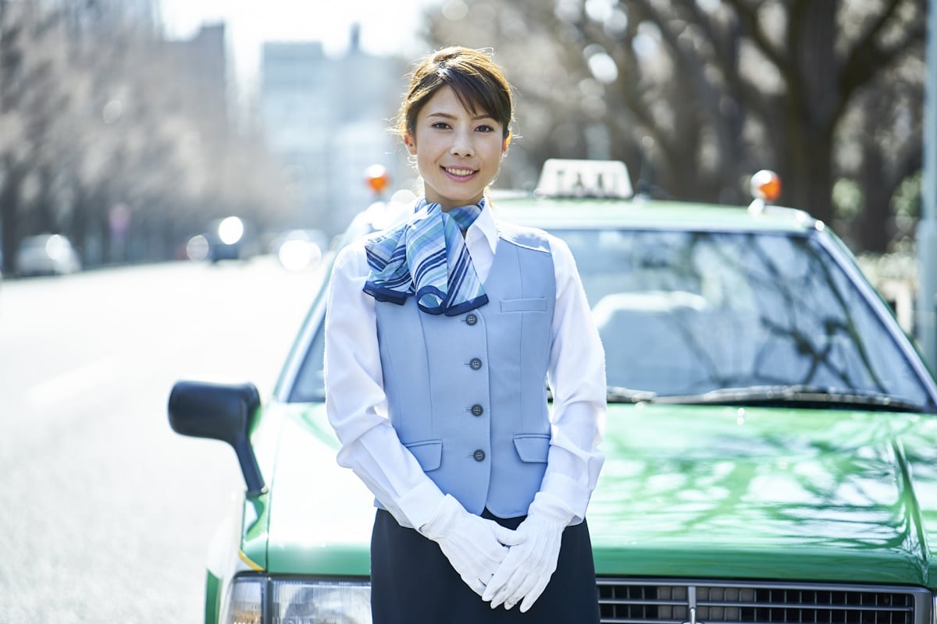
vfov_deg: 16.1
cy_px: 312
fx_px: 2212
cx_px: 468
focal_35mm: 85
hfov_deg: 23.9
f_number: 1.8
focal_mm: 85
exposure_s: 1/1600
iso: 100
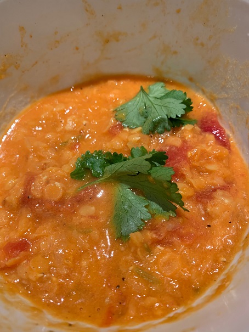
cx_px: 124
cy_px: 166
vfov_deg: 67.3
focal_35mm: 26
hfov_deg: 53.1
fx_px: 249
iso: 160
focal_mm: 4.25
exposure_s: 1/50
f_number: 1.8
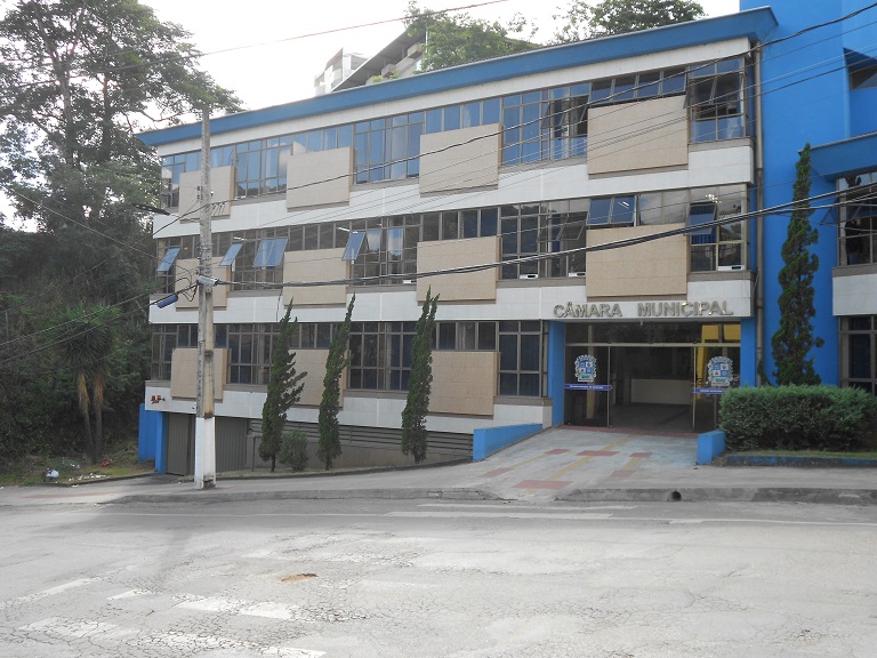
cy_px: 329
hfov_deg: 56.8
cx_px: 438
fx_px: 811
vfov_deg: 44.2
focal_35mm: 32
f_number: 3.6
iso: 80
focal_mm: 5.8
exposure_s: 1/160
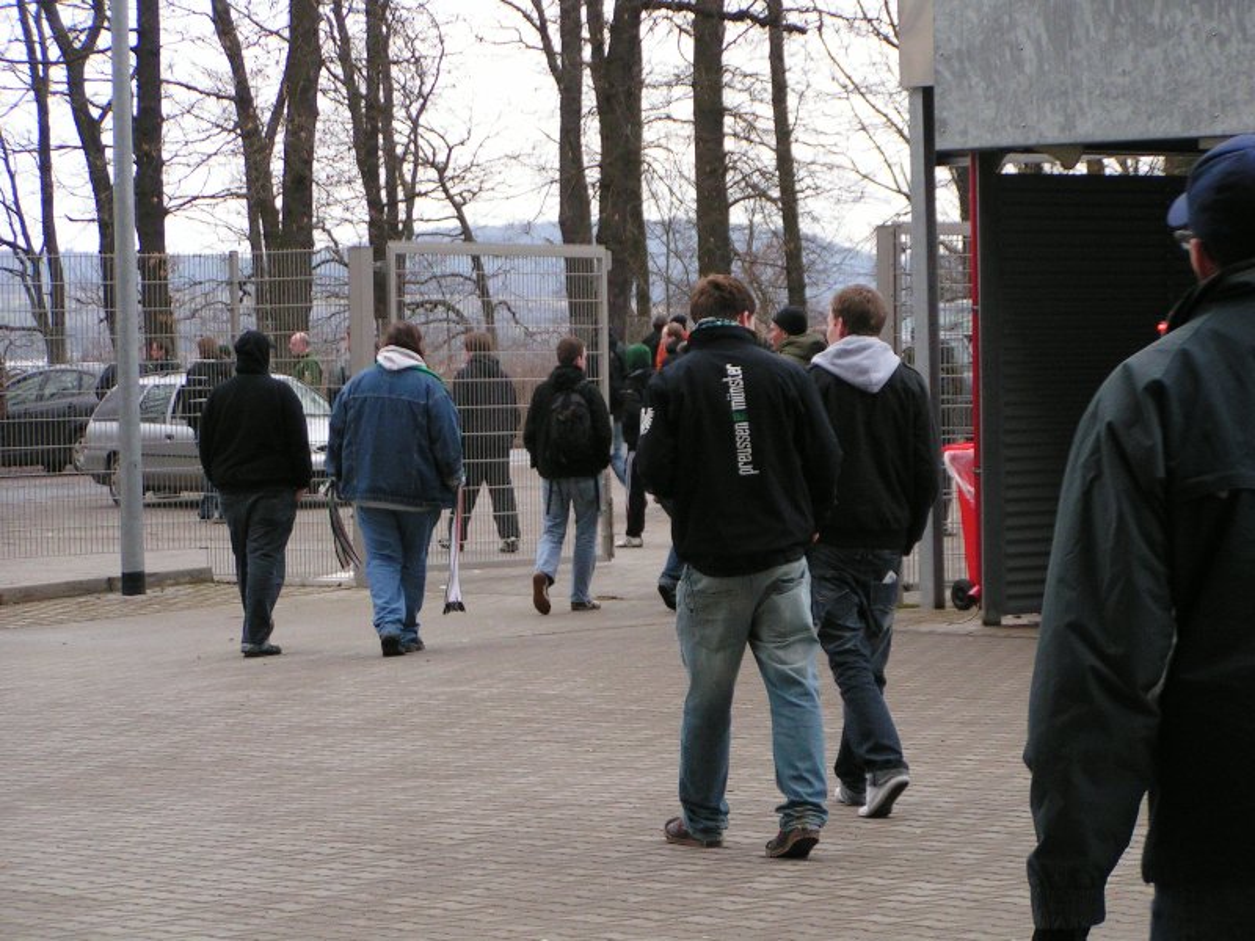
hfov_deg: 15.1
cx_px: 628
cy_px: 470
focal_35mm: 131
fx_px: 4749
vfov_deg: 11.3
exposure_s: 1/160
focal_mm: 20
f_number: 3.5
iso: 125
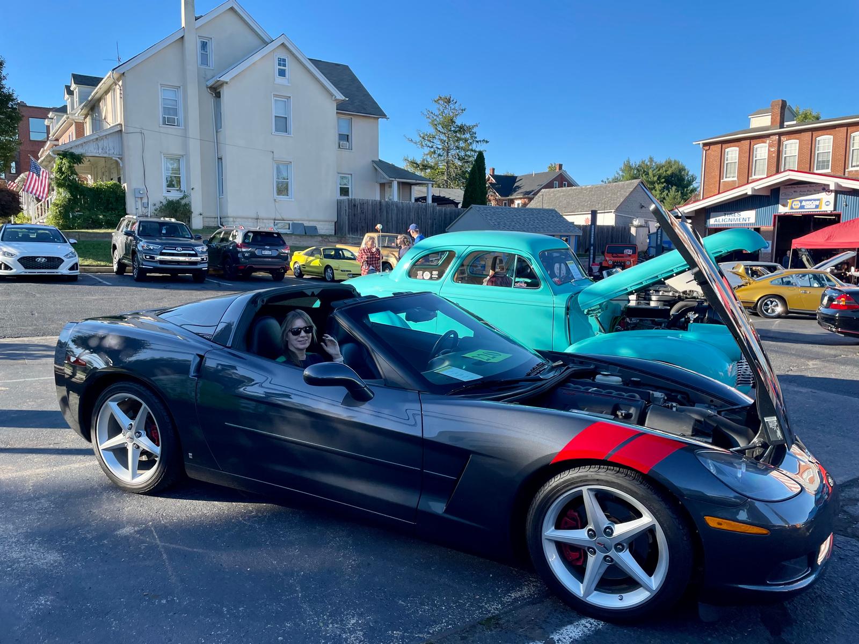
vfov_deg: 53.1
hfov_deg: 67.3
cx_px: 430
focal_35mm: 26
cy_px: 322
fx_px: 645
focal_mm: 4.2
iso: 32
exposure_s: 1/1062
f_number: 1.6
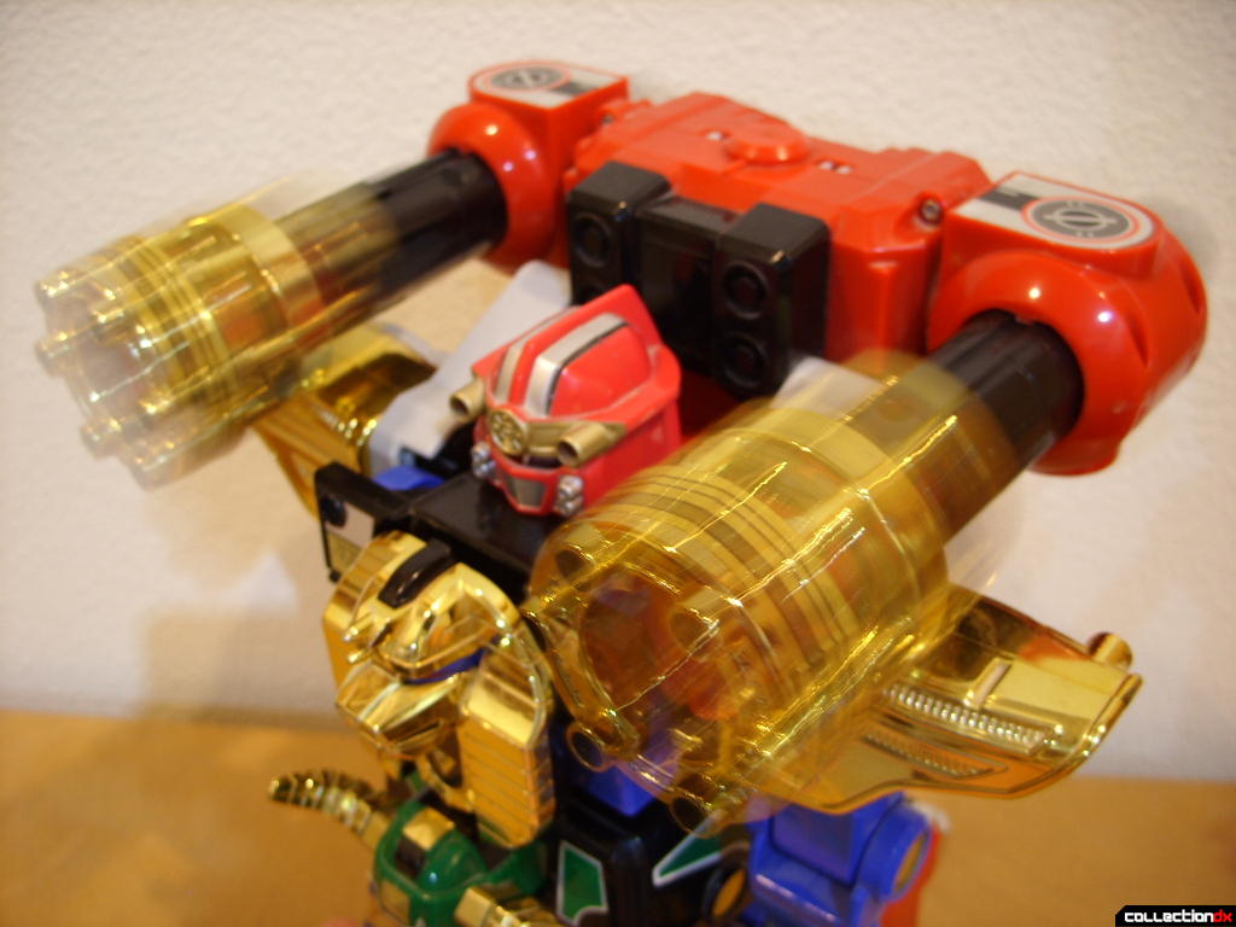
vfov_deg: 37.7
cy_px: 464
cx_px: 618
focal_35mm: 38
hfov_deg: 49.0
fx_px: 1357
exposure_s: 1/1.5
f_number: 2.8
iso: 50
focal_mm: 7.8
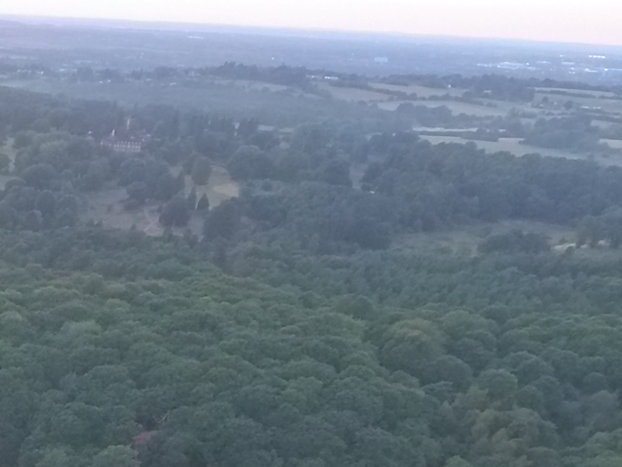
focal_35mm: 64
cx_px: -72
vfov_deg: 20.1
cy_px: 678
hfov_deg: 27.5
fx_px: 1150
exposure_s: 1/50
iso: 1600
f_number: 2.8
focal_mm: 3.61
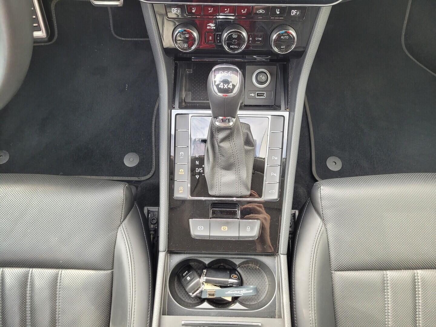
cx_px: 218
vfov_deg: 53.1
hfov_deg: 67.3
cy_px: 164
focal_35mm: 26
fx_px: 327
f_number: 1.8
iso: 125
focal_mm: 5.4
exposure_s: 1/100
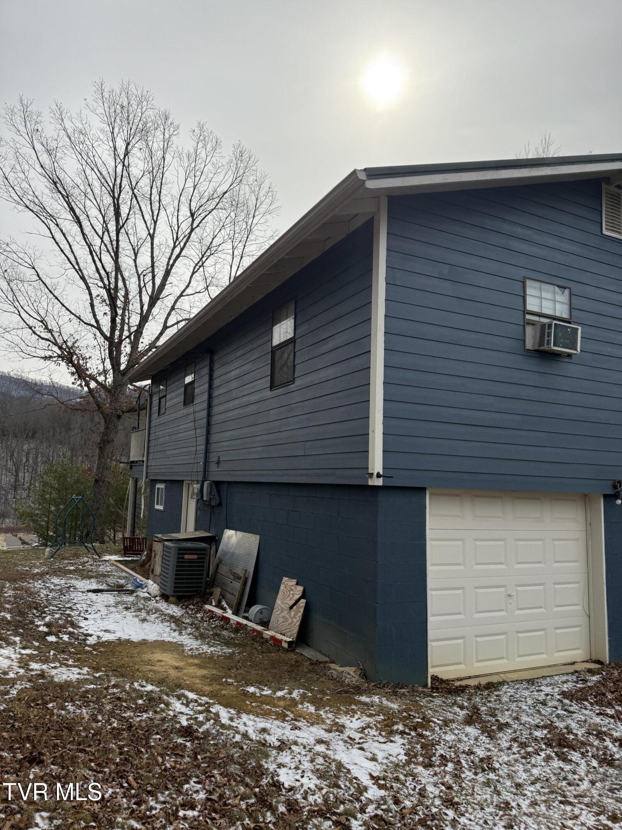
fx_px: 575
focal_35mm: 24
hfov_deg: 56.8
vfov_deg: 71.6
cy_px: 415
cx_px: 311
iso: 100
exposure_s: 1/7353
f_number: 1.78
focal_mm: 6.76
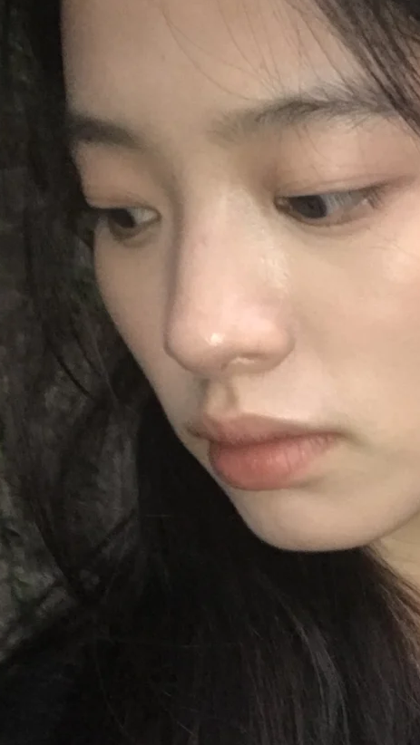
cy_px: 288
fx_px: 1206
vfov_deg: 34.2
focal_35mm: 61
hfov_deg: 18.8
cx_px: 483
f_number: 2.2
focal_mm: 2.87
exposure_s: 1/20
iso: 200
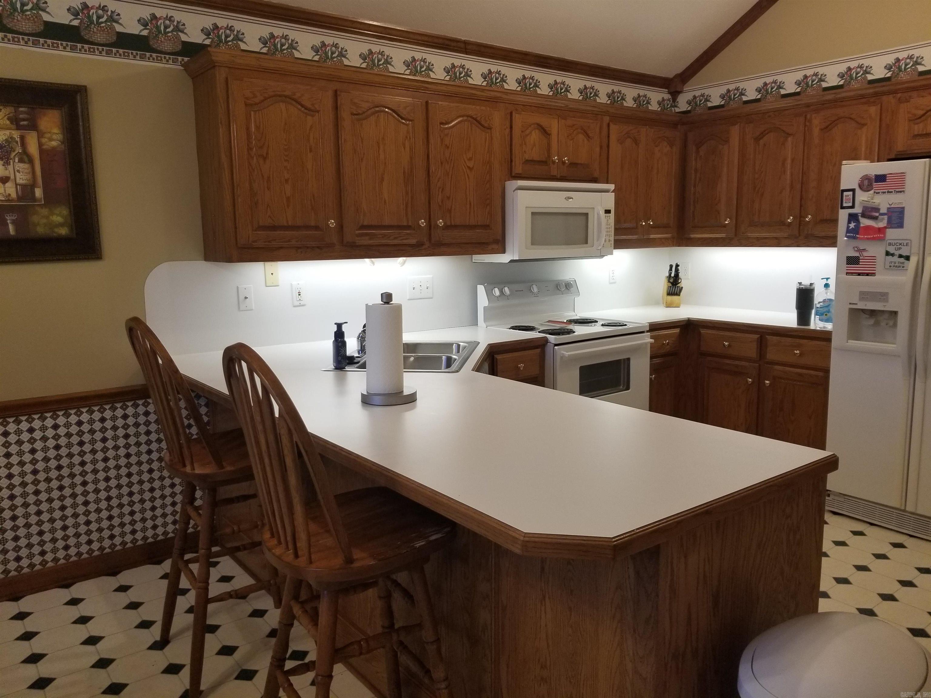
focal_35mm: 26
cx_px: 466
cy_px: 349
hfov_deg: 67.3
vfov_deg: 53.1
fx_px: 699
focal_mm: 4.25
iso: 125
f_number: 1.7
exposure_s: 1/60
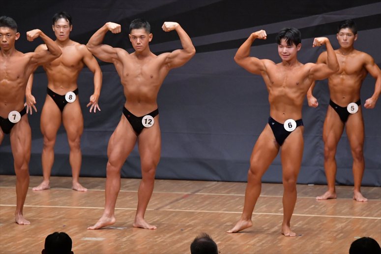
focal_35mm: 270
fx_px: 2856
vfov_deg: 5.1
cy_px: 127
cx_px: 190
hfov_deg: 7.6
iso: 6400
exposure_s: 1/400
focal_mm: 180
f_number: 5.6
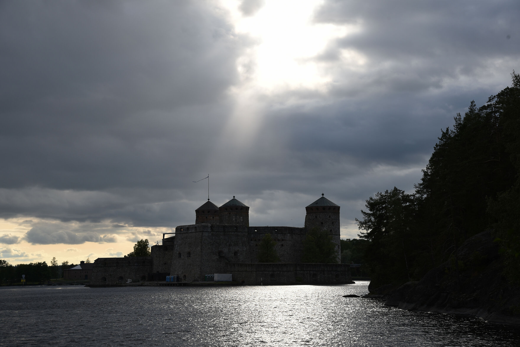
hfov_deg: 32.4
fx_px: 896
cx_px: 260
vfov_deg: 21.9
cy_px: 174
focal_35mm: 62
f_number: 9
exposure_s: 1/400
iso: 200
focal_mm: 62
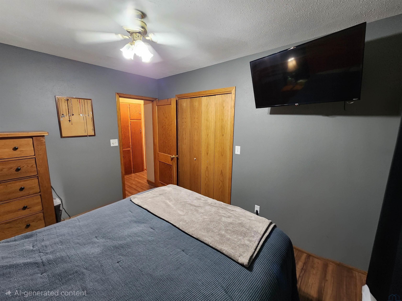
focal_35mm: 13
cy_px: 150
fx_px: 151
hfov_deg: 106.2
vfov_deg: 89.9
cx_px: 201
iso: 400
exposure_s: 1/30
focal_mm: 2.2
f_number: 2.2
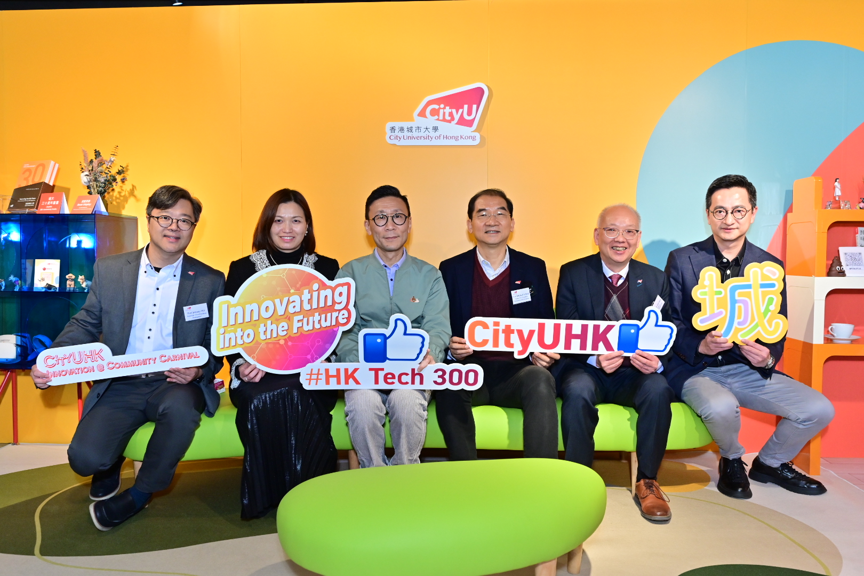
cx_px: 432
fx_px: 648
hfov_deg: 67.4
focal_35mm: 27
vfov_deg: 47.9
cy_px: 288
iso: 1600
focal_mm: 27
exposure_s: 1/250
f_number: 5.6
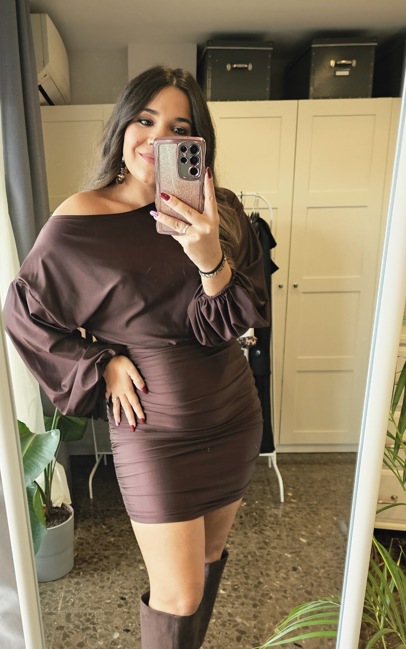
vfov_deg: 60.8
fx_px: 549
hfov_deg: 40.1
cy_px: 381
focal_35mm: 31
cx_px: 137
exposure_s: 1/100
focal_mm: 6.3
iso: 125
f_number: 1.7
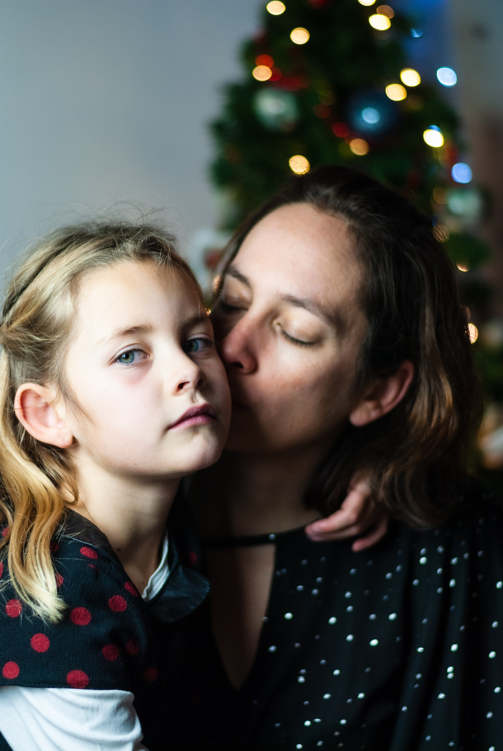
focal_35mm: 75
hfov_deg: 18.2
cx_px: 252
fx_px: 1567
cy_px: 376
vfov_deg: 27.0
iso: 200
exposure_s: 1/100
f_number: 1.8
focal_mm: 50
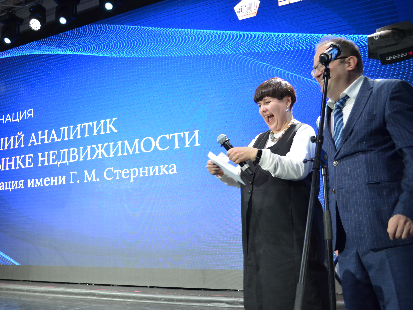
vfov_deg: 36.8
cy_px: 158
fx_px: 465
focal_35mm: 39
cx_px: 165
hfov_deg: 47.6
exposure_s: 1/60
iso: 800
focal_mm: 20
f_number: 4
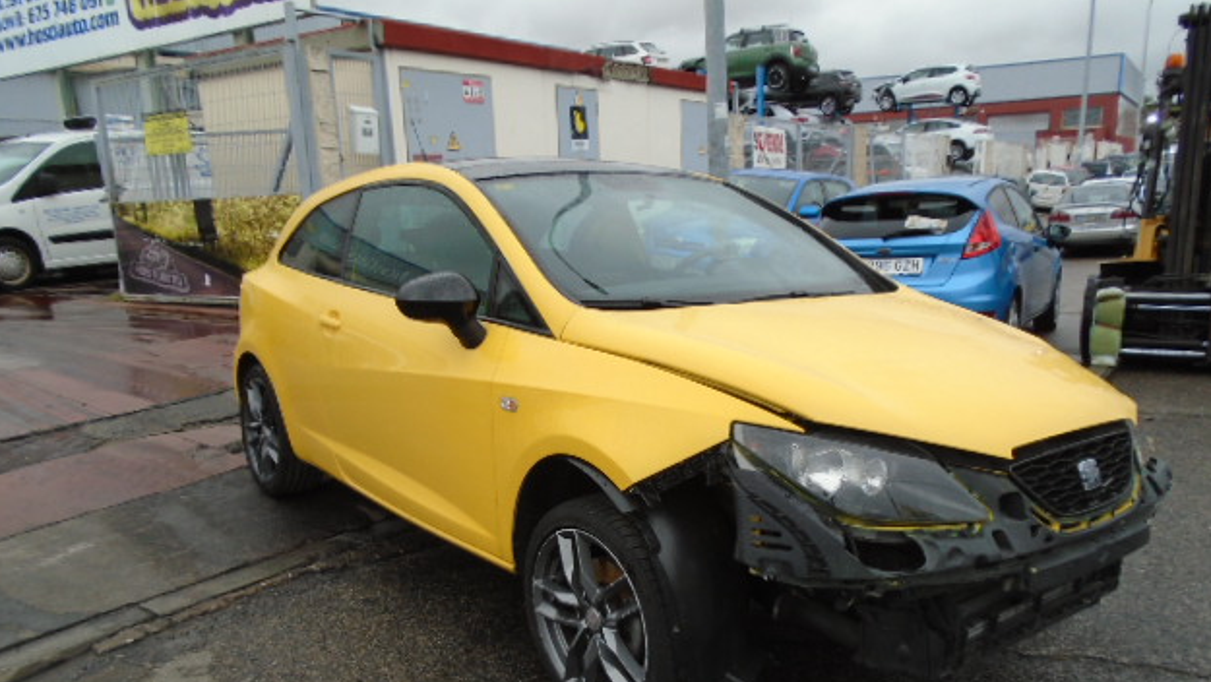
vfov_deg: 39.7
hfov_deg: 66.0
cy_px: 459
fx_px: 931
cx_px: 614
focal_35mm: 29
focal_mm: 4.6
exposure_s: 1/640
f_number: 3.2
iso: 100
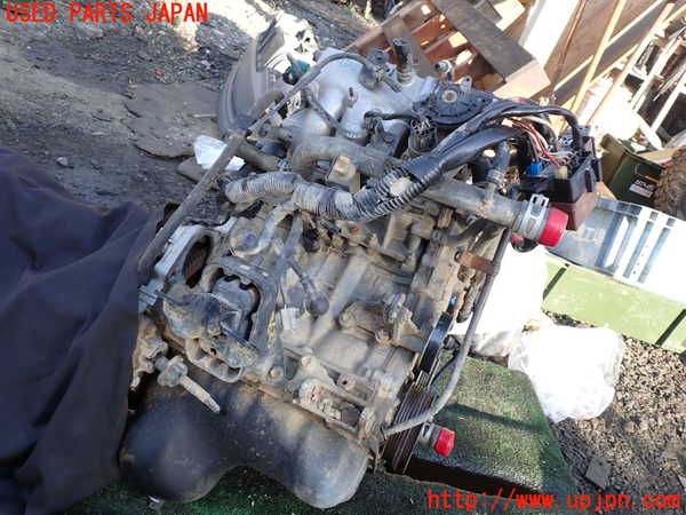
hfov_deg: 60.0
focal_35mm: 30
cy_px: 258
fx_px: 595
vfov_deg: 46.8
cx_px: 343
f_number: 3.2
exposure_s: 1/100
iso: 100
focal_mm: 5.4
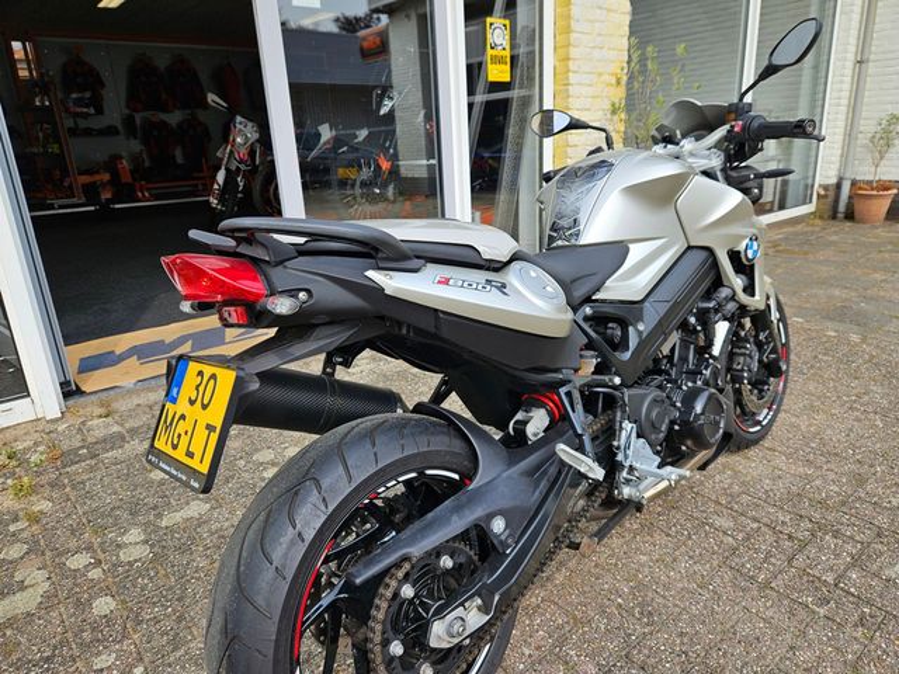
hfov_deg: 73.9
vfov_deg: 58.9
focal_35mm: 23
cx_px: 450
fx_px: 597
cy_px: 337
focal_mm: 5.4
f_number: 1.8
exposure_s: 1/965
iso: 25
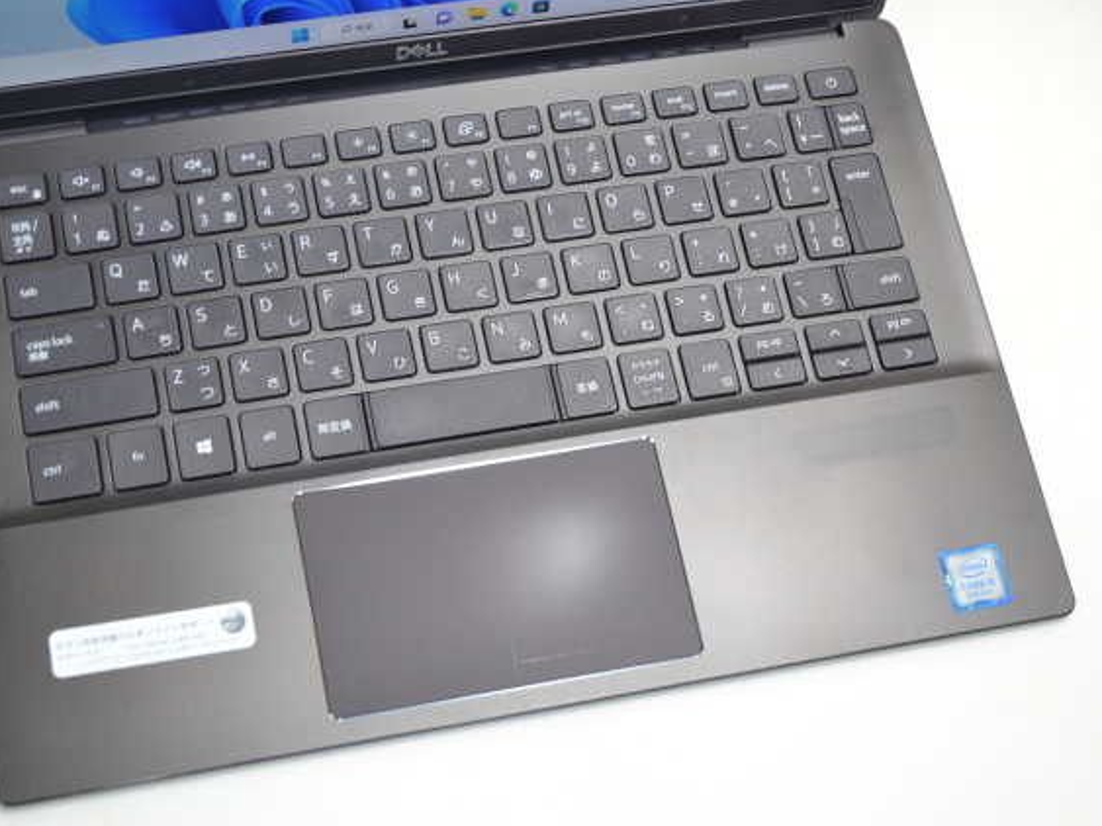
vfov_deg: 24.8
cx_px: 495
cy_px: 413
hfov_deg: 32.7
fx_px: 1878
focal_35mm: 59
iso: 100
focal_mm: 36
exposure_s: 1/4
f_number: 5.6
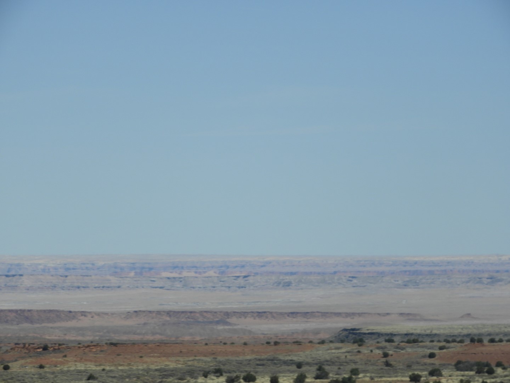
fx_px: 3978
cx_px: 255
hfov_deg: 7.3
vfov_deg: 5.5
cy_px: 192
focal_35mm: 270
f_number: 5.5
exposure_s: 1/800
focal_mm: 48.4
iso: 100
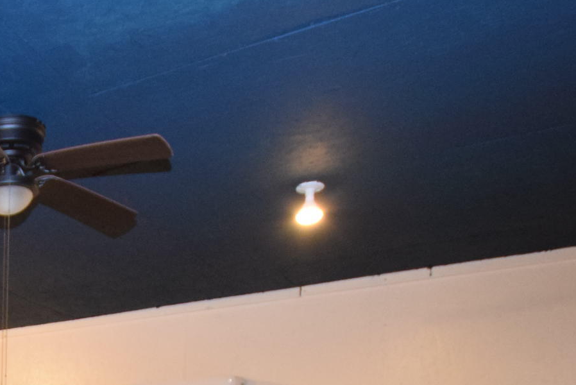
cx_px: -105
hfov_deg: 32.9
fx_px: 800
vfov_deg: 21.6
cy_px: 610
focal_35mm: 50
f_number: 3.5
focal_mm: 10
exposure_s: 1/60
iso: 2000
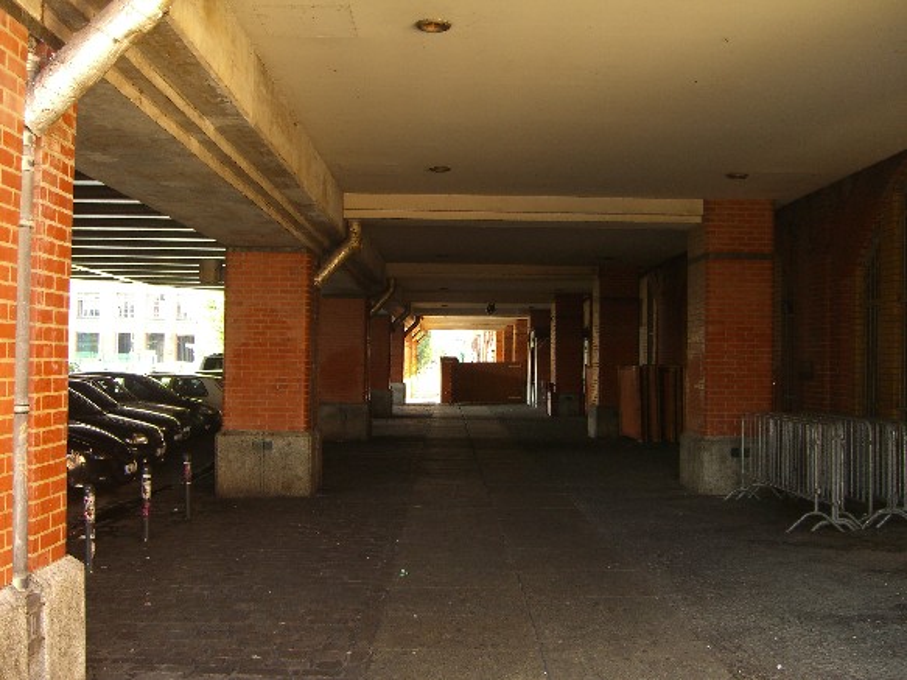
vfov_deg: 37.7
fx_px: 995
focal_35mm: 38
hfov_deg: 49.0
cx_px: 454
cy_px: 340
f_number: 2.8
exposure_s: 1/60
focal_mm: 7.9
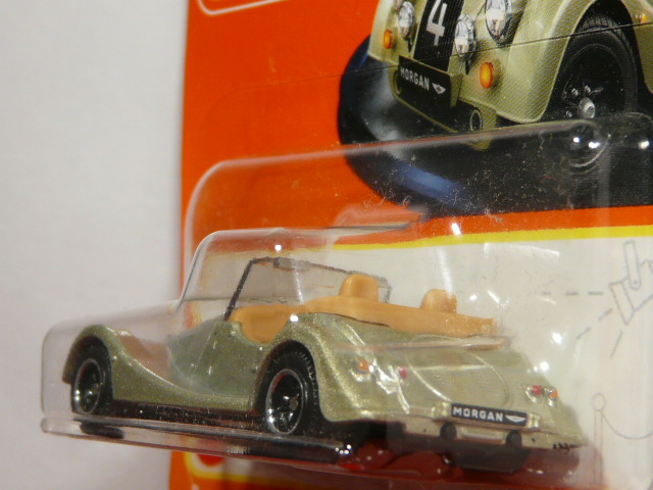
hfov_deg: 19.3
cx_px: 326
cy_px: 245
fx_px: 1924
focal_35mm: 102
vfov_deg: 14.5
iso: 100
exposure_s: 1/60
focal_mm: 10.5
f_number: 3.2
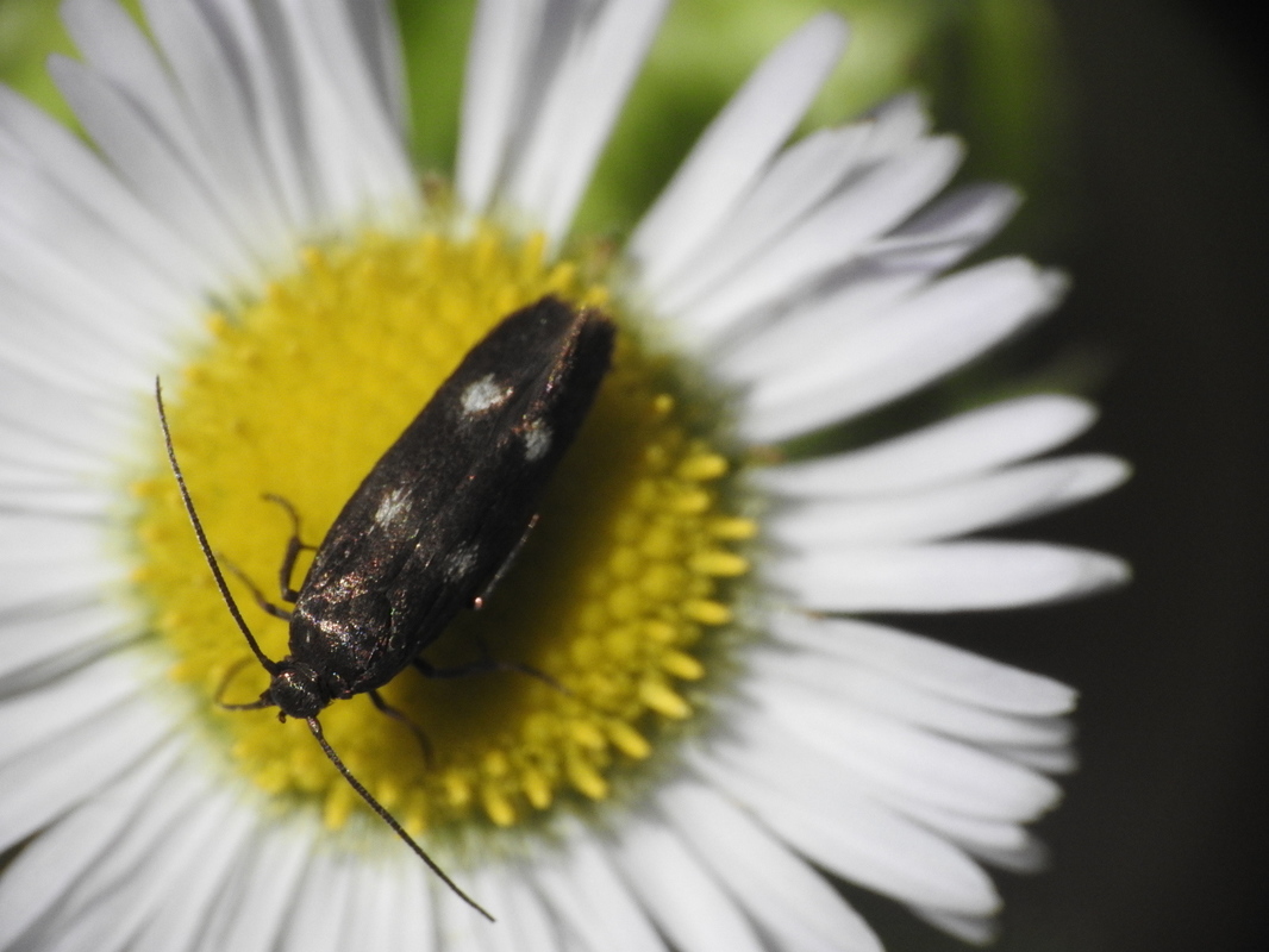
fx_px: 11000
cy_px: 476
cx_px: 634
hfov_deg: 6.6
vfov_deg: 5.0
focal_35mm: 300
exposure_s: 1/2500
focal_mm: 53.7
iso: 400
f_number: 7.7
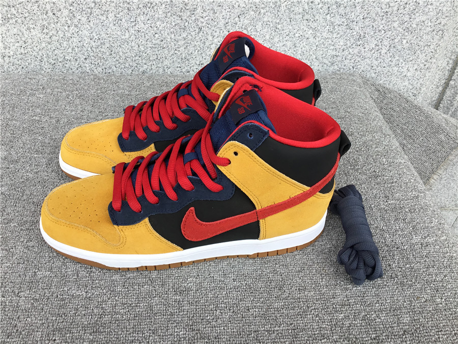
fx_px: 410
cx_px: 229
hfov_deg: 58.4
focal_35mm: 31
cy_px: 172
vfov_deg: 45.4
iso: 25
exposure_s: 1/275
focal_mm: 3.3
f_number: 2.4
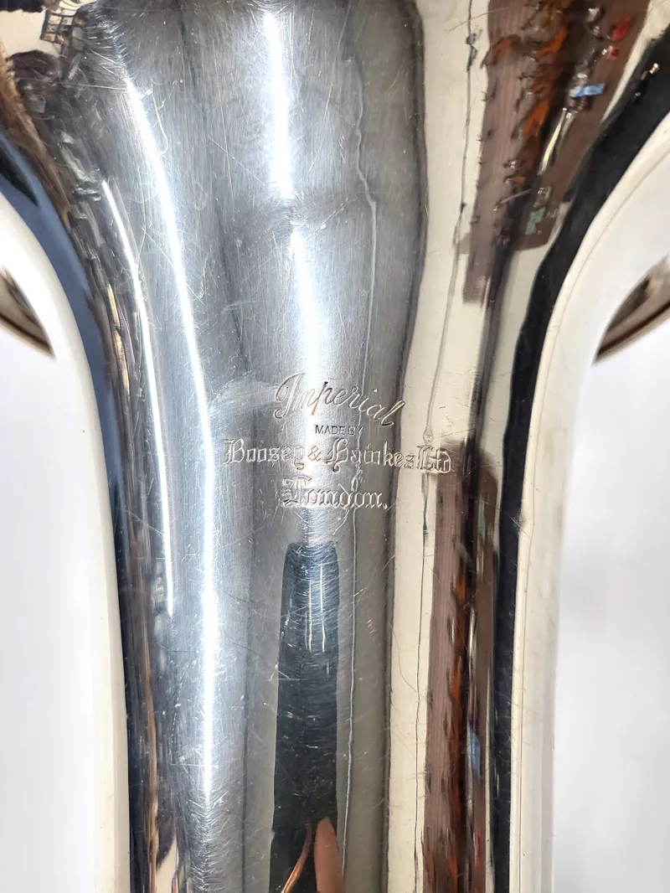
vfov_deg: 67.3
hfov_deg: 53.1
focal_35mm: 26
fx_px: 671
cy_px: 446
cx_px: 335
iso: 125
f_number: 1.8
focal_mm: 4.25
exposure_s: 1/100
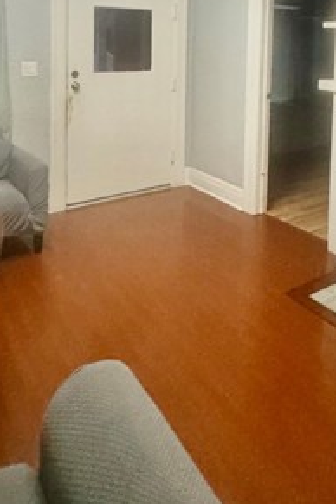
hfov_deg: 40.8
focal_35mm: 32
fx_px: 448
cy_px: 64
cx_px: 210
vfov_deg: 52.6
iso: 1000
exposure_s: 1/60
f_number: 2.2
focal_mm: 2.22
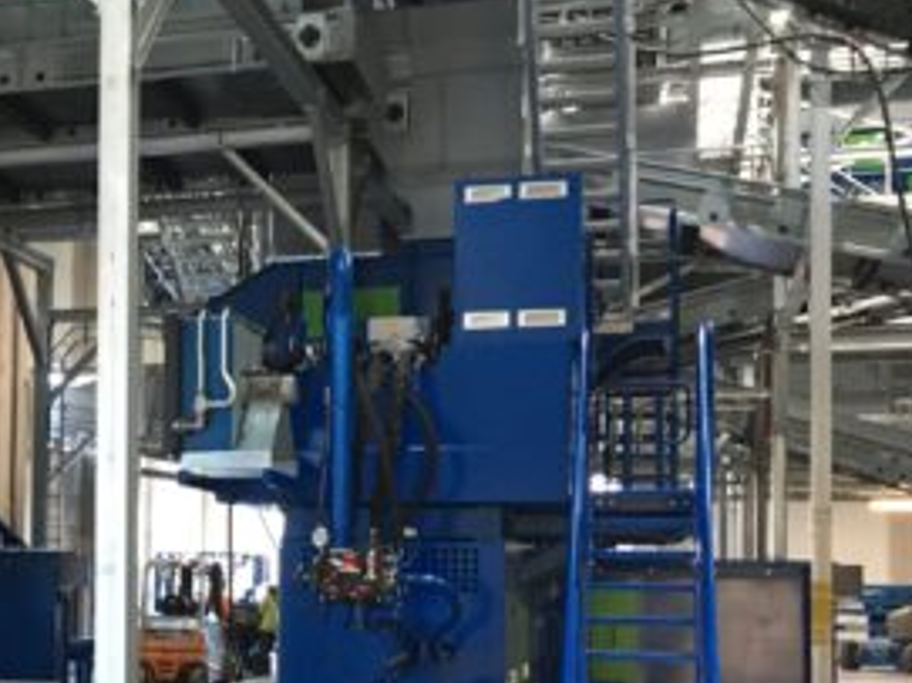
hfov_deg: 30.8
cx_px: 101
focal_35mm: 60
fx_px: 1580
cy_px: 501
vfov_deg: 24.2
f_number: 2.2
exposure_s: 1/33
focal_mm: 4.15
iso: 200
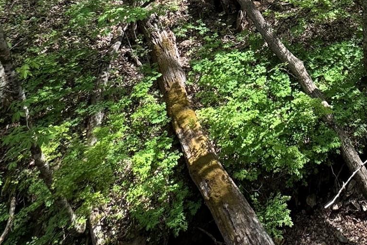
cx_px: 380
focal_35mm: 39
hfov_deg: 41.8
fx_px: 398
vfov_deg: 25.8
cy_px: -118
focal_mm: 2.22
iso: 40
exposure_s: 1/314
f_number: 2.2
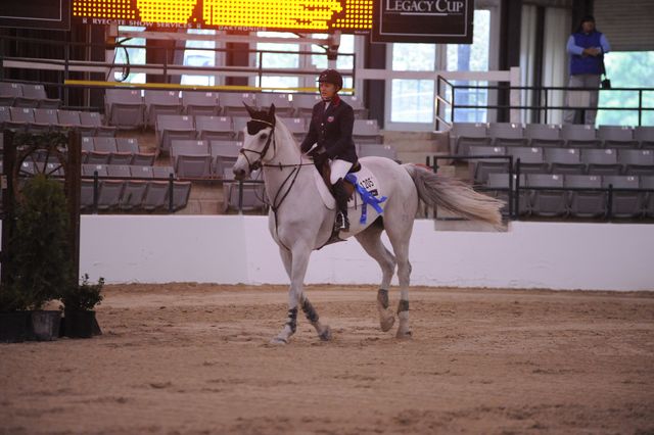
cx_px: 327
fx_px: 3631
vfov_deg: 6.9
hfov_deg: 10.3
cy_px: 218
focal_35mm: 200
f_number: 2.8
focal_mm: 200
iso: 5000
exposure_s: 1/400
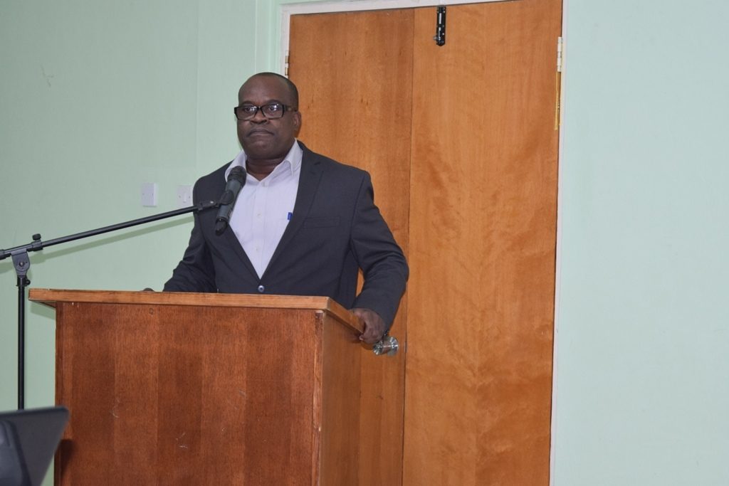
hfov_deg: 24.6
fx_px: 1671
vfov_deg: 16.6
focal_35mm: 82
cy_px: 243
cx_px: 364
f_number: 5.6
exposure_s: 1/60
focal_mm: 55
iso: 900
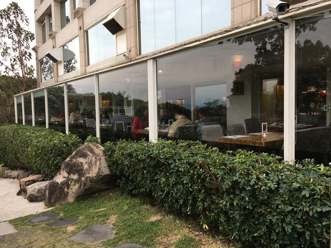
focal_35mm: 29
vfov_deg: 48.2
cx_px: 166
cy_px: 124
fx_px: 277
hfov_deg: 61.7
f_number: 2.2
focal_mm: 4.15
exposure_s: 1/120
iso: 25
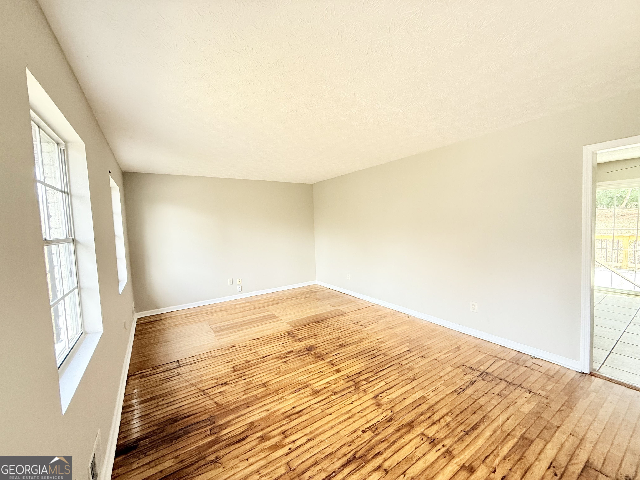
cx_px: 320
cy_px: 240
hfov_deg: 102.1
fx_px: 259
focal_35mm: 14
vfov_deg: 85.7
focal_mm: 2.22
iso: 200
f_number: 2.2
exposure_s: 1/99
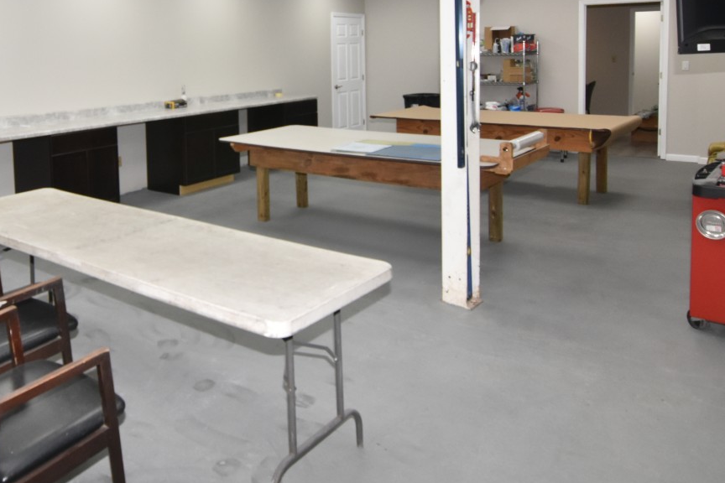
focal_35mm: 31
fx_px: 623
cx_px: 216
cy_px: 95
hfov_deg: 58.4
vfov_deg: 40.6
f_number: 7.1
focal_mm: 11
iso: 800
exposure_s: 1/80
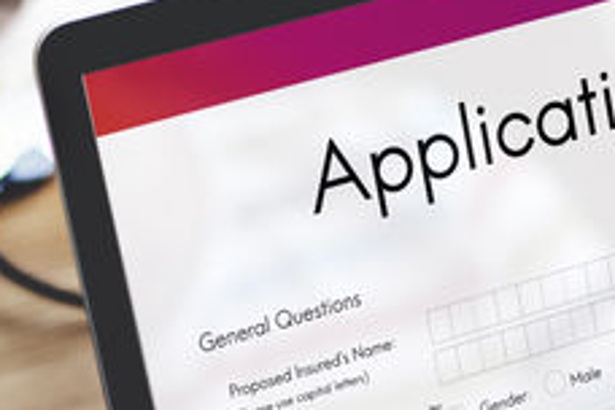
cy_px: 506
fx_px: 3177
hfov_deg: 11.1
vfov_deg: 7.3
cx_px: 333
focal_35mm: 186
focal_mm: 50
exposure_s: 1/60
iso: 100
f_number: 1.8
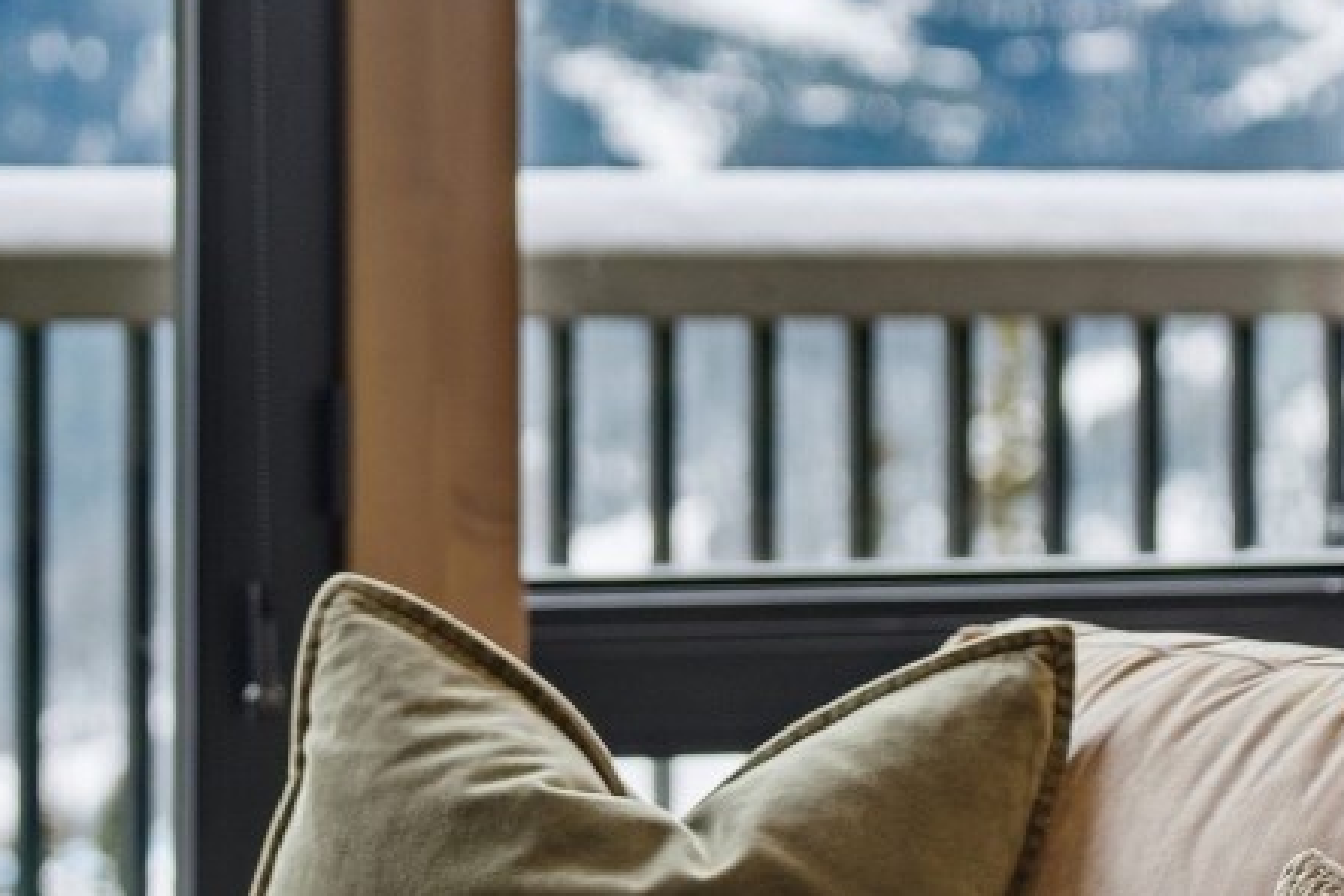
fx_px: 7839
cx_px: 929
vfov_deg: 6.5
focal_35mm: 210
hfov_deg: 9.8
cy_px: 545
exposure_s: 1/500
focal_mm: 81
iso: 320
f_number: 4
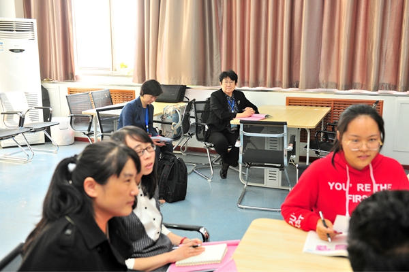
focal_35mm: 38
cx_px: 204
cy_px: 136
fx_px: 432
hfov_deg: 50.7
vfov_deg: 35.1
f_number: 4
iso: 800
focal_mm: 38
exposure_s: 1/125
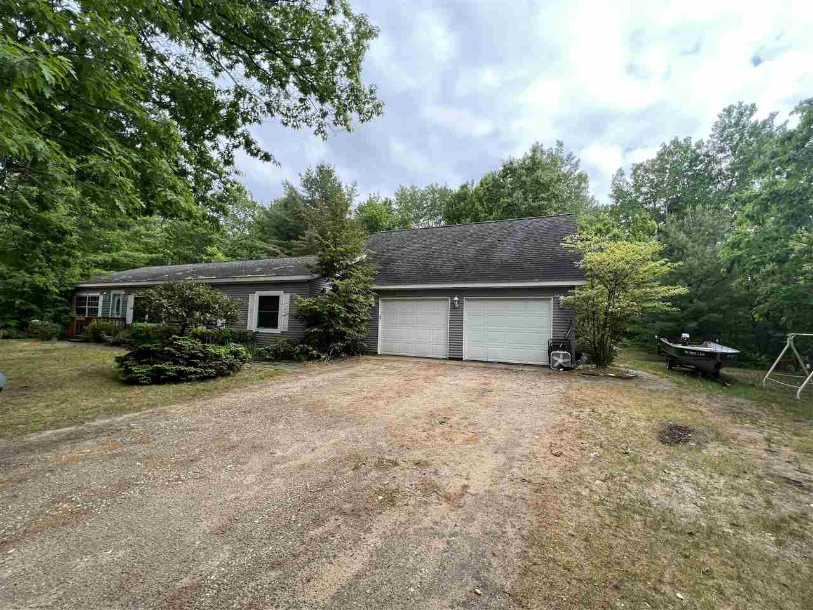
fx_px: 305
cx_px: 406
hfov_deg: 106.2
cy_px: 305
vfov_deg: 89.9
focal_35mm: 13
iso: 32
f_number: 1.8
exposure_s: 1/402
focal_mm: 1.57
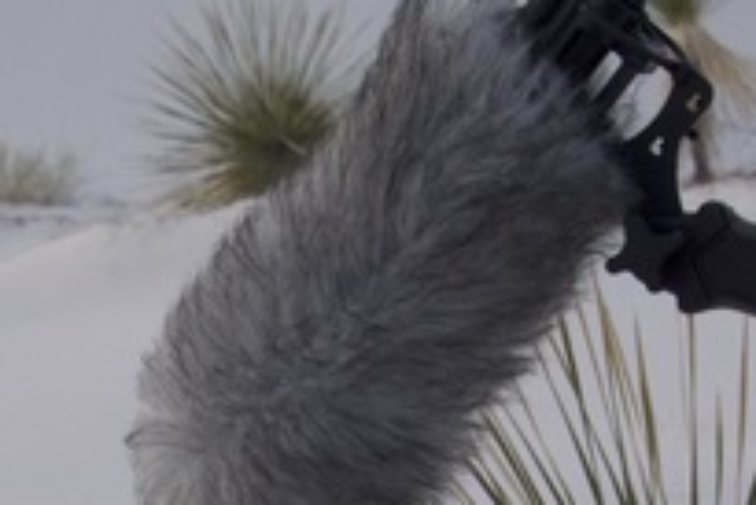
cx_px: 256
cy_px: 936
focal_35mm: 157
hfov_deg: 13.1
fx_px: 3299
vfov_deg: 8.4
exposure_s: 1/250
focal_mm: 26
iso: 320
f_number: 8
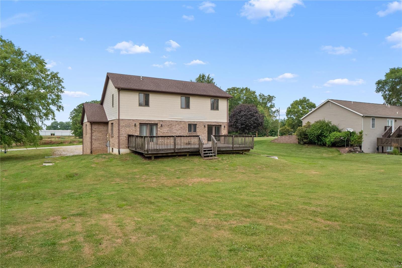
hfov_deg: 73.8
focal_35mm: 24
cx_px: 201
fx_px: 268
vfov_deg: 53.1
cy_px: 134
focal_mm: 12
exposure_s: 1/500
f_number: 9
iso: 400
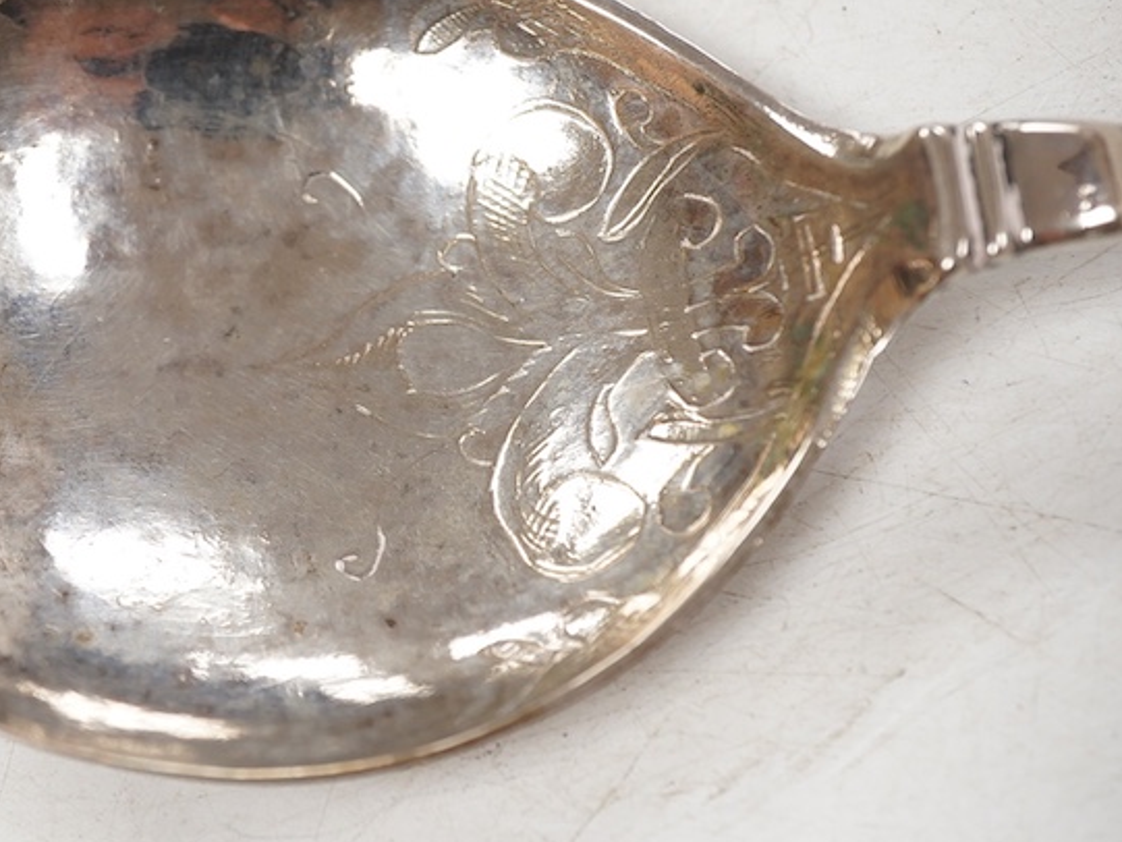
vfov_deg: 20.4
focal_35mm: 72
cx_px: 282
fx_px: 2334
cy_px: 384
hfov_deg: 26.7
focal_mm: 30
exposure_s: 1/125
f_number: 8
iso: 1250
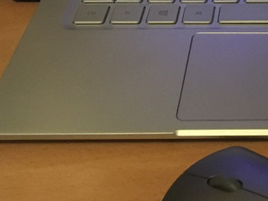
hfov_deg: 19.2
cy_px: -84
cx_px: 328
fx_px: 744
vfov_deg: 14.5
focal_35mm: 96
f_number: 2.2
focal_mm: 4.15
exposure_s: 1/17
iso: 320
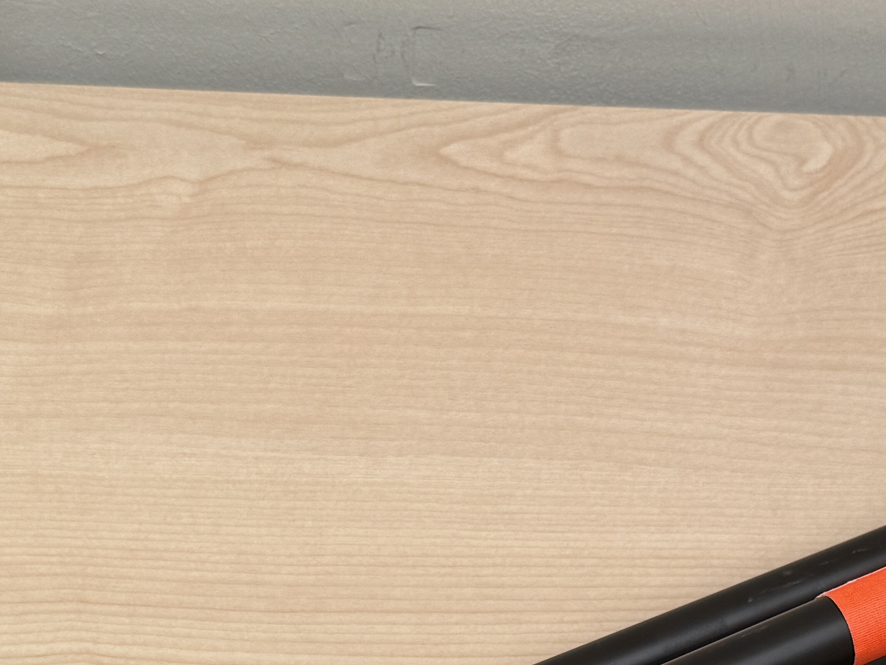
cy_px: 951
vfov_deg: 16.3
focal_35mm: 84
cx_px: 377
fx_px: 2150
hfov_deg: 23.3
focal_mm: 6.76
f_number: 1.78
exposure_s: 1/100
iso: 80
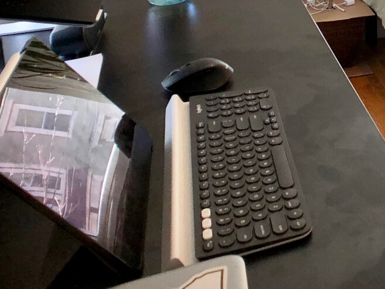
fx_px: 967
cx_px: 505
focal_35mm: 87
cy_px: -97
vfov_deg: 16.0
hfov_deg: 20.5
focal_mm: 3.99
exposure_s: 1/60
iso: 32
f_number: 1.8
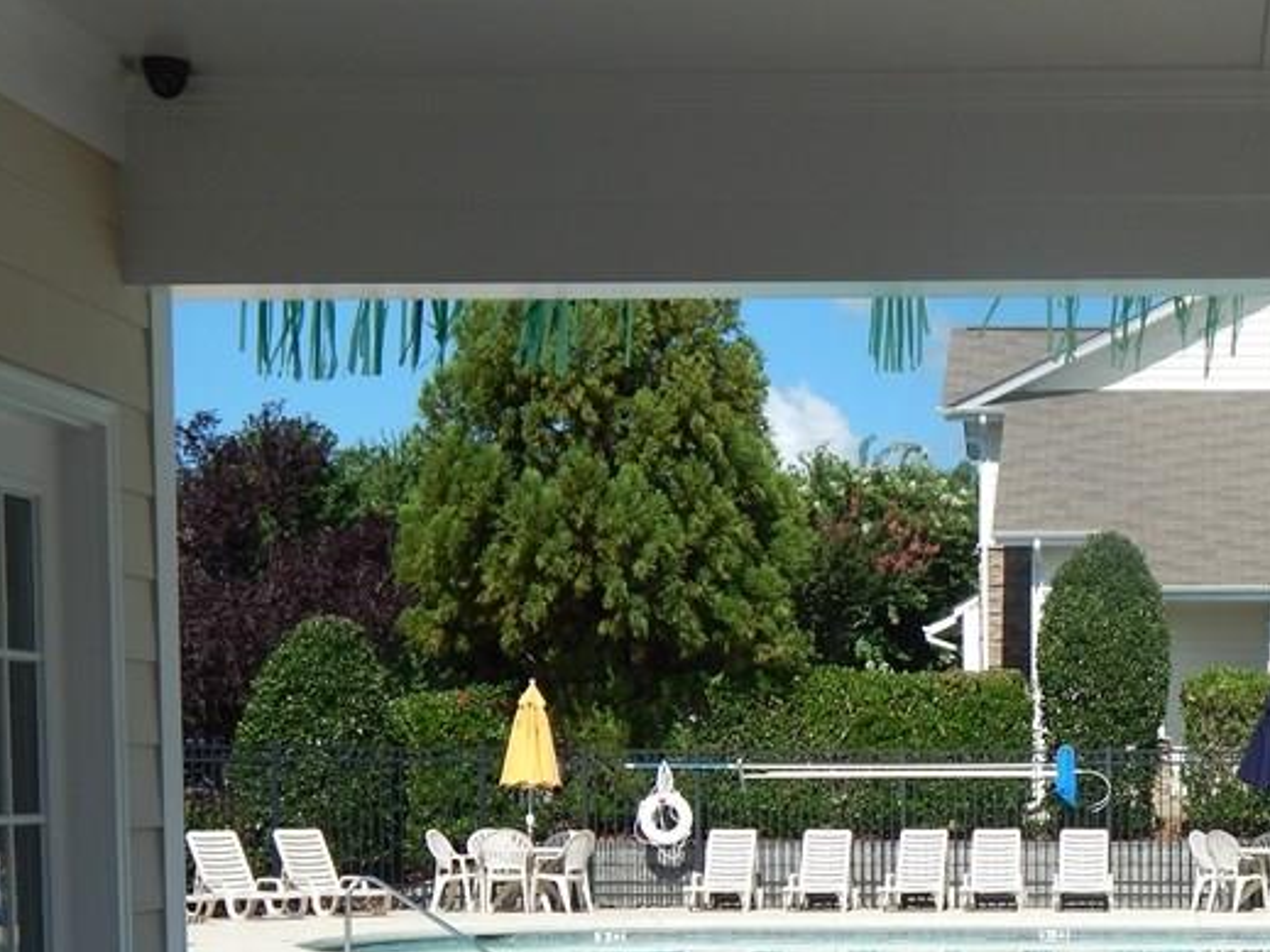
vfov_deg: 19.1
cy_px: 935
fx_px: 2751
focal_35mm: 75
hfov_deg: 25.1
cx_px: 1162
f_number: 6.9
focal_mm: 6.8
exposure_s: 1/400
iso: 125
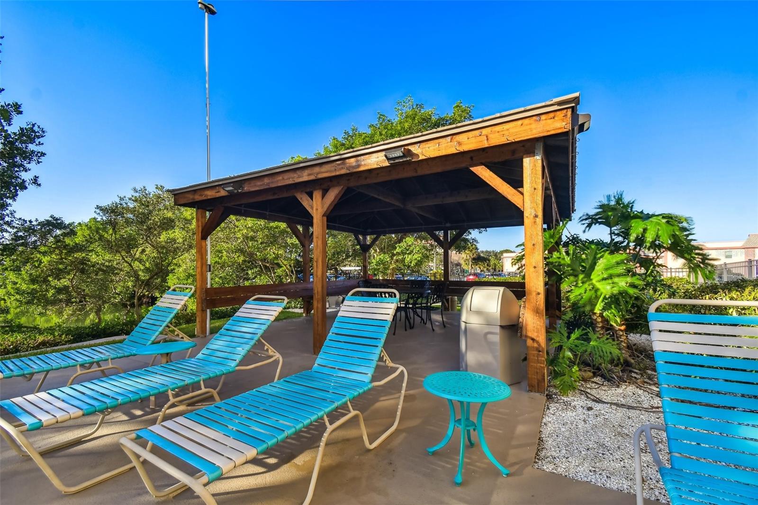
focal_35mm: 15
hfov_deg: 100.4
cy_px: 252
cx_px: 379
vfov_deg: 77.3
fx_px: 316
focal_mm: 10
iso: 100
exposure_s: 1/1000
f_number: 7.1
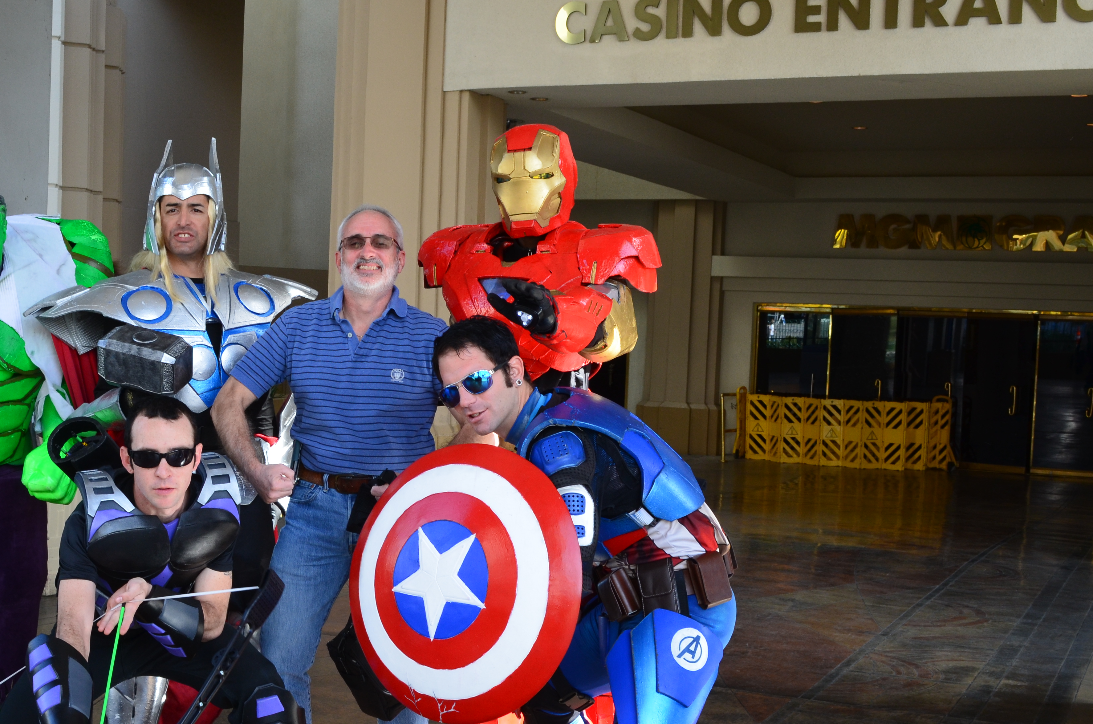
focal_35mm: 50
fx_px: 1515
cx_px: 415
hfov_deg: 39.4
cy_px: 420
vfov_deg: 26.8
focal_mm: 24
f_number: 10
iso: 400
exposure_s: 1/50
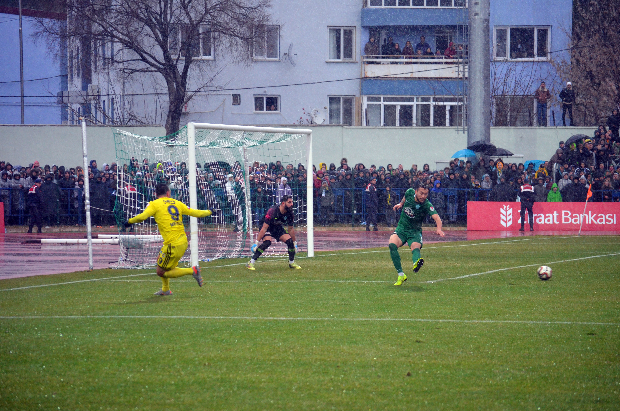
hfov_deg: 13.1
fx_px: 2707
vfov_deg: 8.7
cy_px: 206
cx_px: 310
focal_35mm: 158
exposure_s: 1/320
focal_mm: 105
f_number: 4.5
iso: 1600
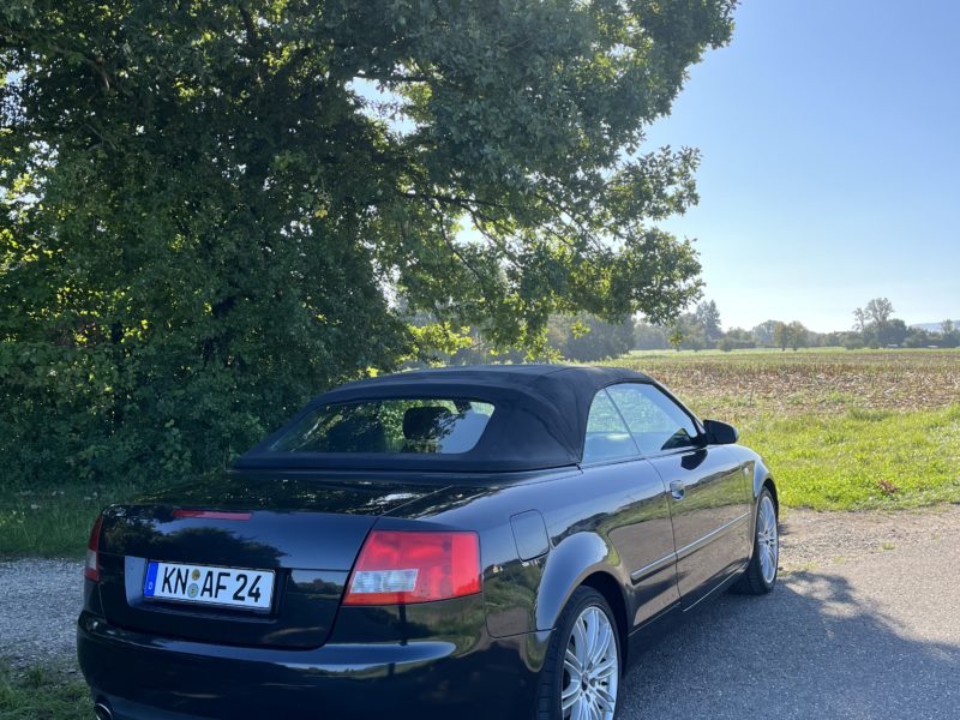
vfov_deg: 53.1
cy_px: 360
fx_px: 721
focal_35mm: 26
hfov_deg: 67.3
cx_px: 480
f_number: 1.6
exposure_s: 1/983
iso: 50
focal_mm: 5.1
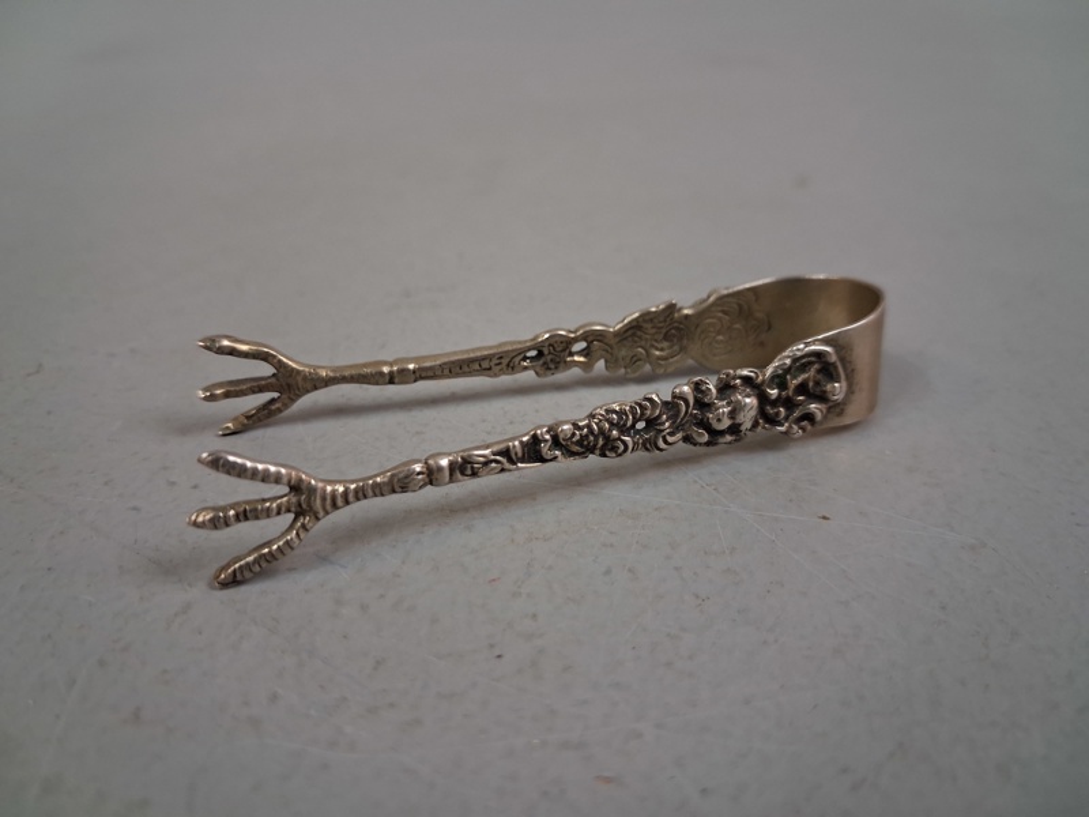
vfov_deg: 51.4
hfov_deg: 65.3
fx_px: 849
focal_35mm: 27
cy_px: 408
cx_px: 544
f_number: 1.8
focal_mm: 4
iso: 320
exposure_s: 1/50
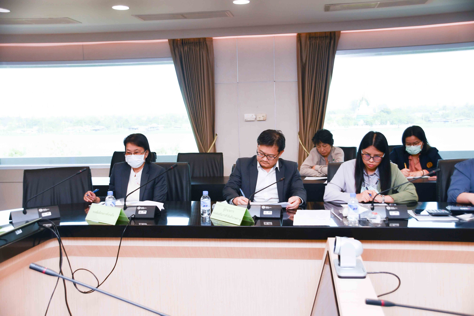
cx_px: 237
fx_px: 513
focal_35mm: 39
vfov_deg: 34.2
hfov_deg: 49.6
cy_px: 158
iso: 200
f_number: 4.5
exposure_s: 1/80
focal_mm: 26
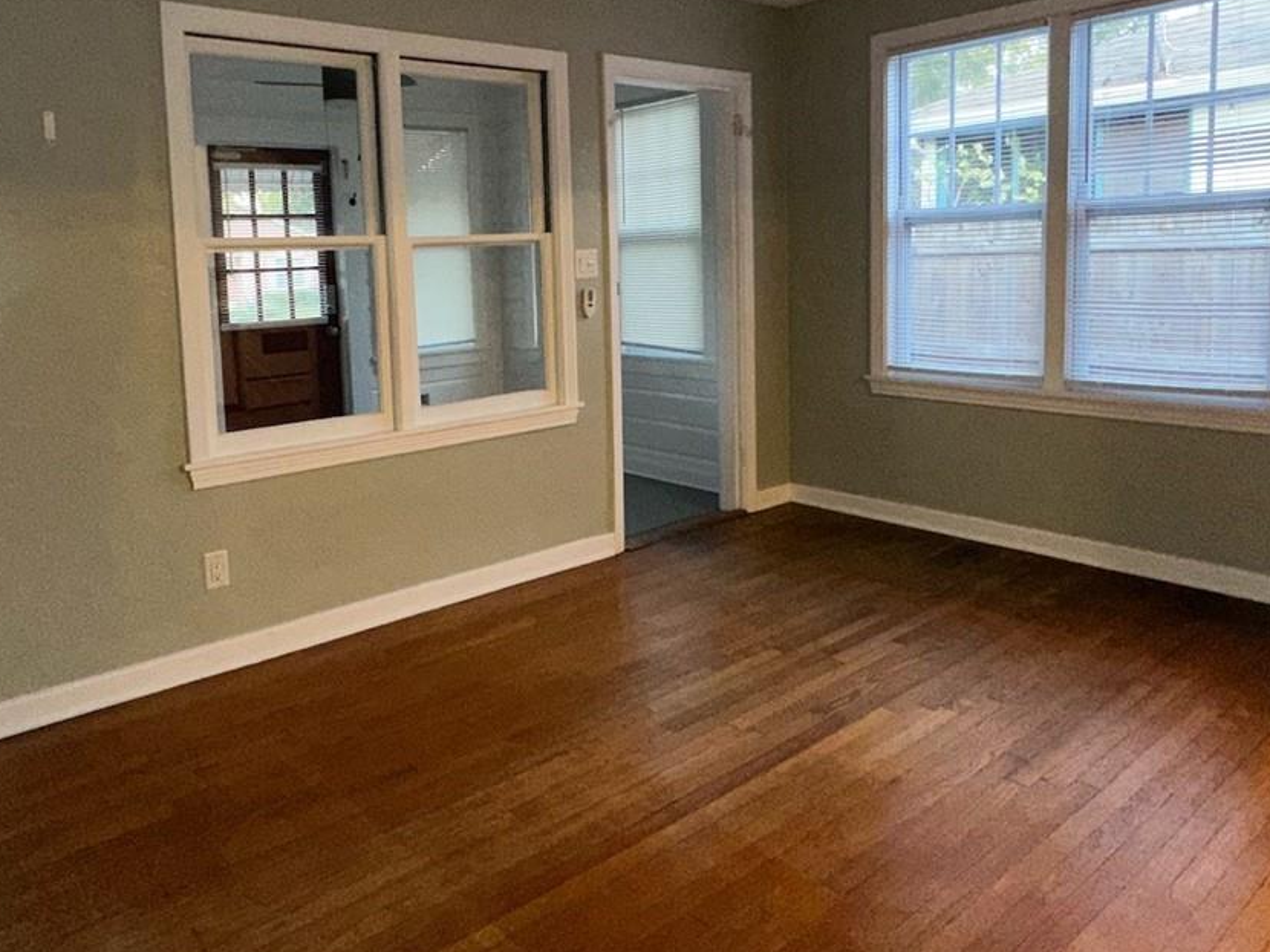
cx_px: 516
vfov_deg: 50.7
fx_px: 990
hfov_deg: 64.8
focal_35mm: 27
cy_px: 344
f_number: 2.2
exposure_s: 1/60
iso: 125
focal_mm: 2.22
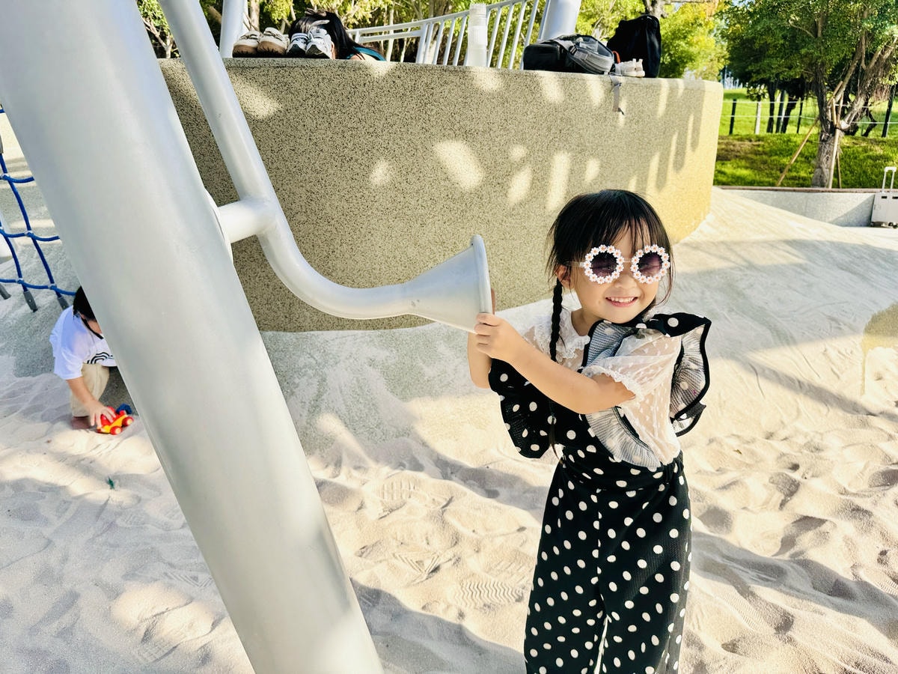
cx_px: 449
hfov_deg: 71.6
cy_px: 337
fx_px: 623
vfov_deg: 56.8
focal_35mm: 24
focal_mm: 6.76
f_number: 1.78
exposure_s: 1/1395
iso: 80
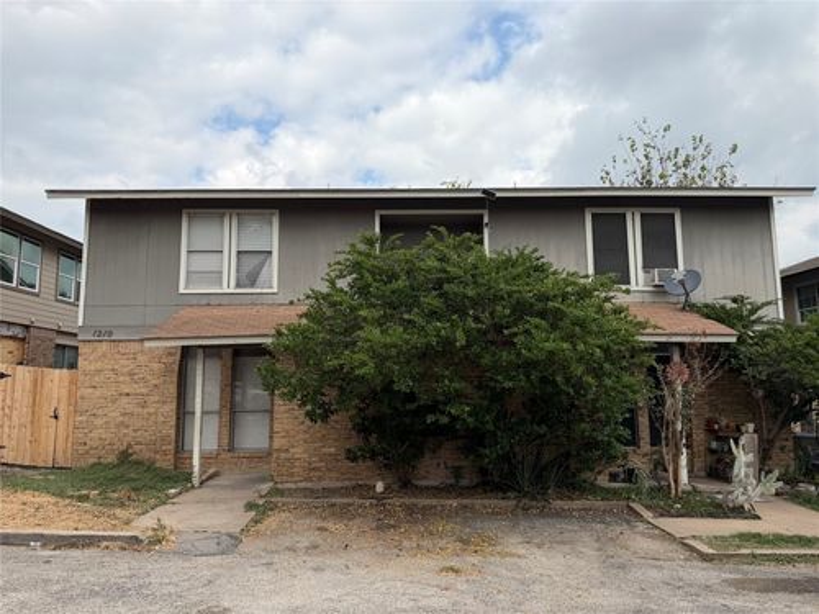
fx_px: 568
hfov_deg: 71.6
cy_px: 307
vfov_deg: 56.8
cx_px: 410
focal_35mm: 24
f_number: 1.78
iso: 80
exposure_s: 1/3279
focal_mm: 6.76
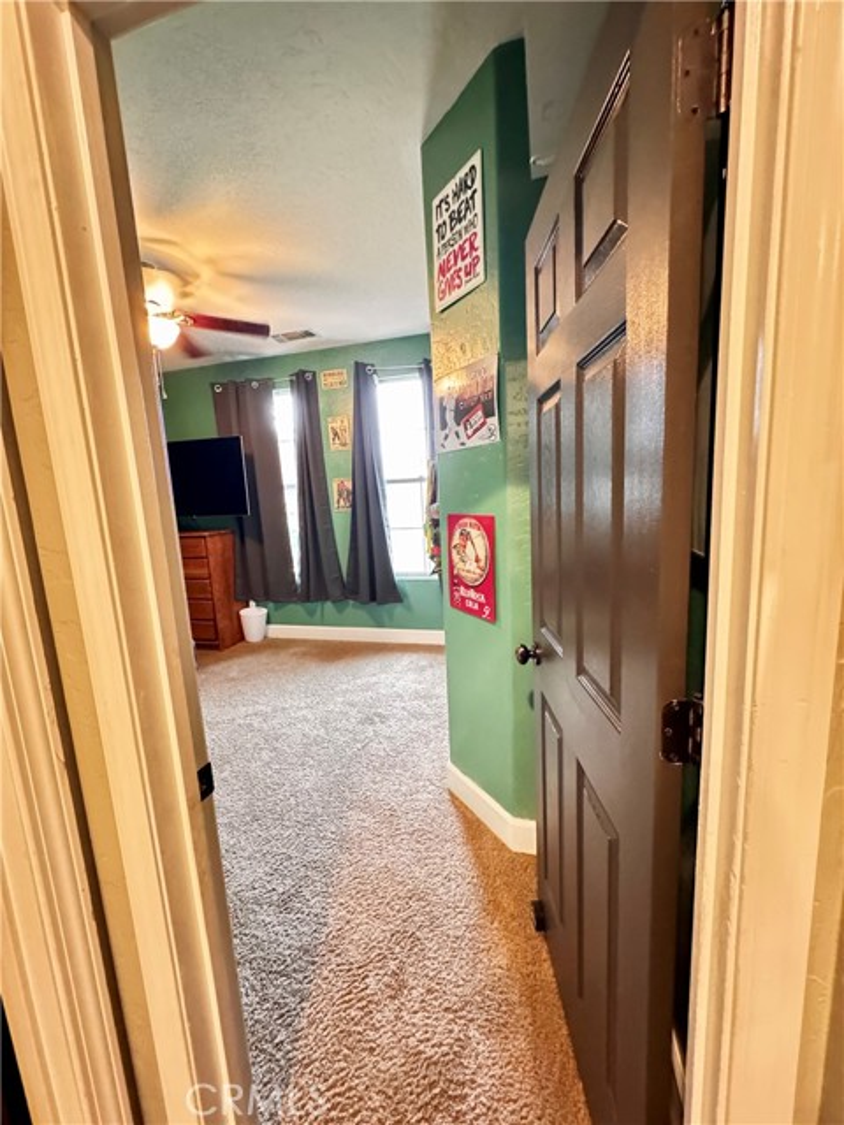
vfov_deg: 102.1
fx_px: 455
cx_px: 422
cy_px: 562
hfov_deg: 85.7
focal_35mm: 14
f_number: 2.2
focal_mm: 2.22
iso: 2000
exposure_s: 1/30
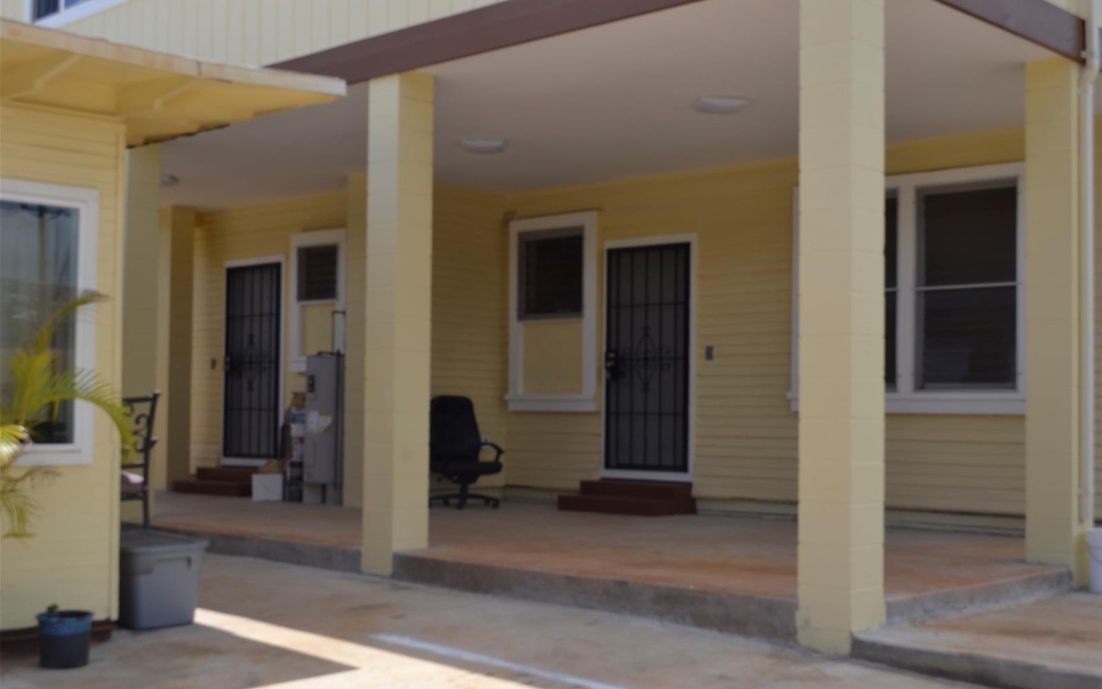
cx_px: 552
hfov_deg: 43.5
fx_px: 1382
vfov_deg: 28.0
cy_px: 355
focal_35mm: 46
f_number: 7.1
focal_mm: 30
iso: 100
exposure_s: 1/200
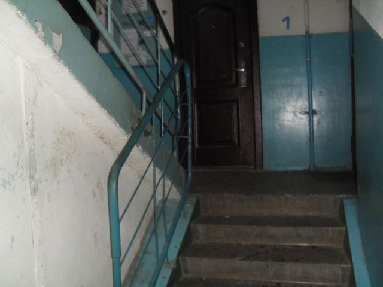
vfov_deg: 40.7
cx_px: 192
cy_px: 144
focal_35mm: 35
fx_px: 387
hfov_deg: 52.6
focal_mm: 6.3
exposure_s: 1/45
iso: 200
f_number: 3.2
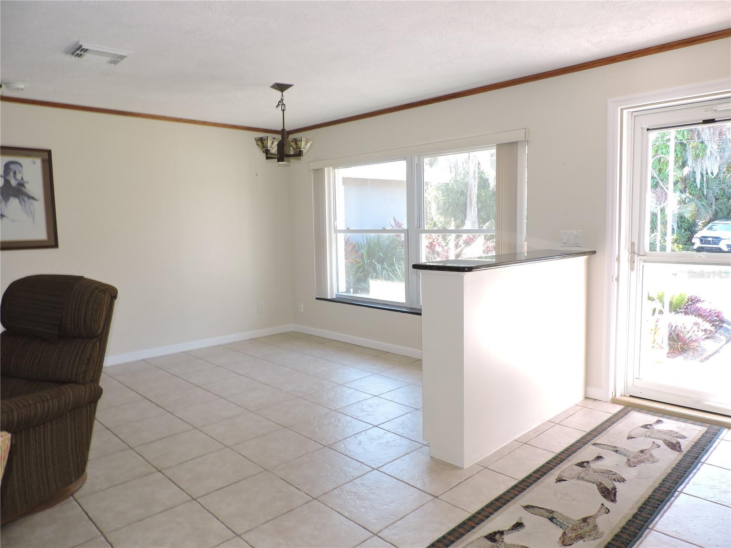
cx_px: 366
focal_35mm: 24
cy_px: 274
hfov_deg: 71.6
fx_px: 507
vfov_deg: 56.8
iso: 180
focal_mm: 4.3
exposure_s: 1/40
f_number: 3
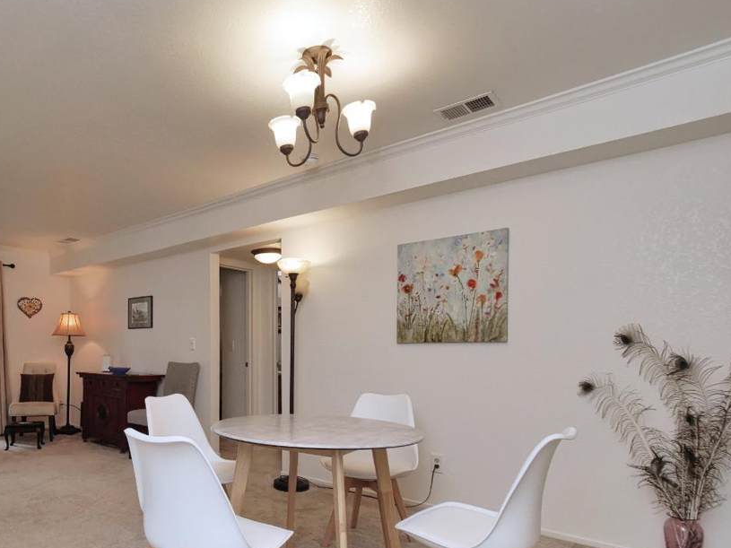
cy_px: 361
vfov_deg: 59.8
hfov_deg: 73.6
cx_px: 232
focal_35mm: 22
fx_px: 465
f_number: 4.5
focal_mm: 7
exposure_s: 1/160
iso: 800
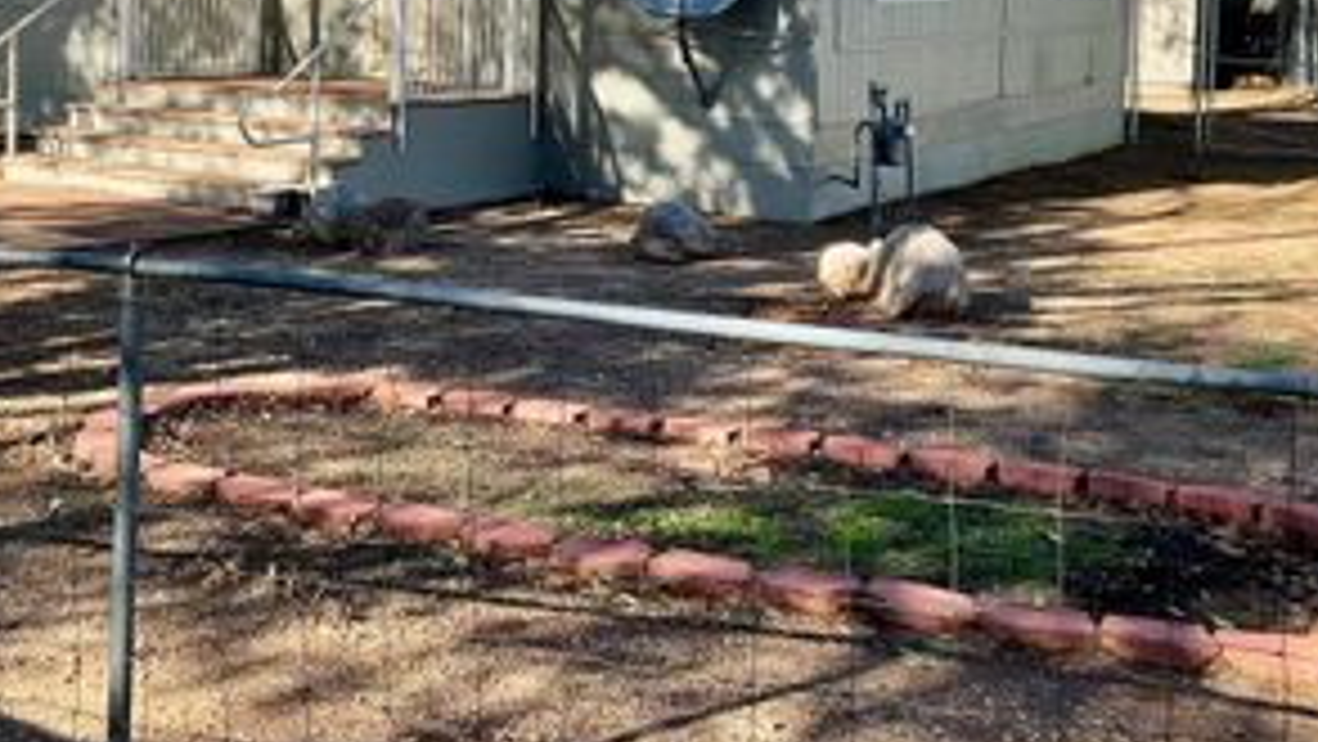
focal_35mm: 54
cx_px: 355
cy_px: 52
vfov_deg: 21.7
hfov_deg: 37.7
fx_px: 1888
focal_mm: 3
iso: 16
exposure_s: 1/898
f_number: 1.8
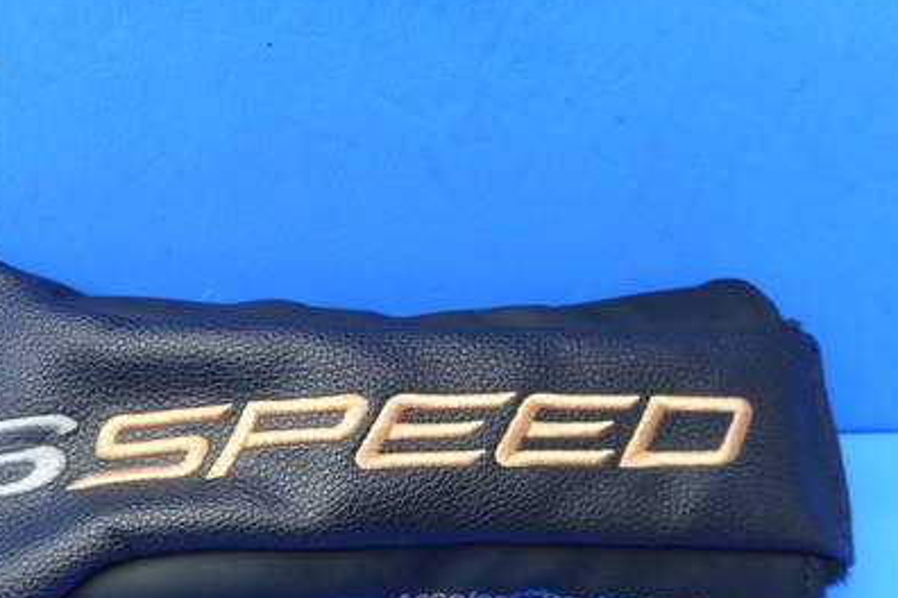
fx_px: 1048
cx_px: 347
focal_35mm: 42
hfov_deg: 46.1
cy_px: 478
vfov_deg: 31.1
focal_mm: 4.5
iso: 220
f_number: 3.7
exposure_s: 1/30
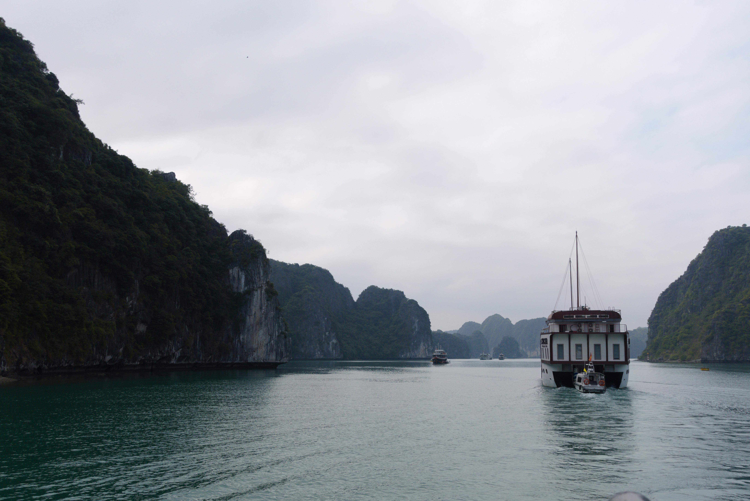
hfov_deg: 58.7
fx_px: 667
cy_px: 250
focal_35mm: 32
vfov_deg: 41.2
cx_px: 375
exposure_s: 1/160
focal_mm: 11.81
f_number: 4
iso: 125
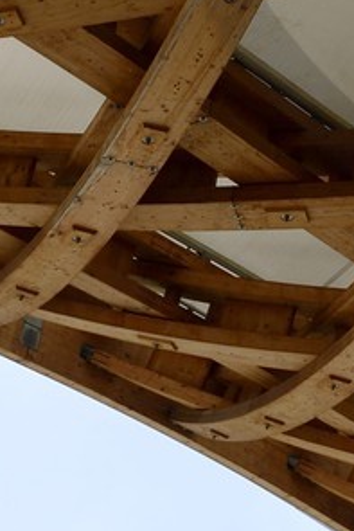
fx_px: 2475
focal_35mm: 168
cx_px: 684
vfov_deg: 11.7
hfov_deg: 7.9
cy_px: -266
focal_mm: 31
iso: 400
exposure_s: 1/200
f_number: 10
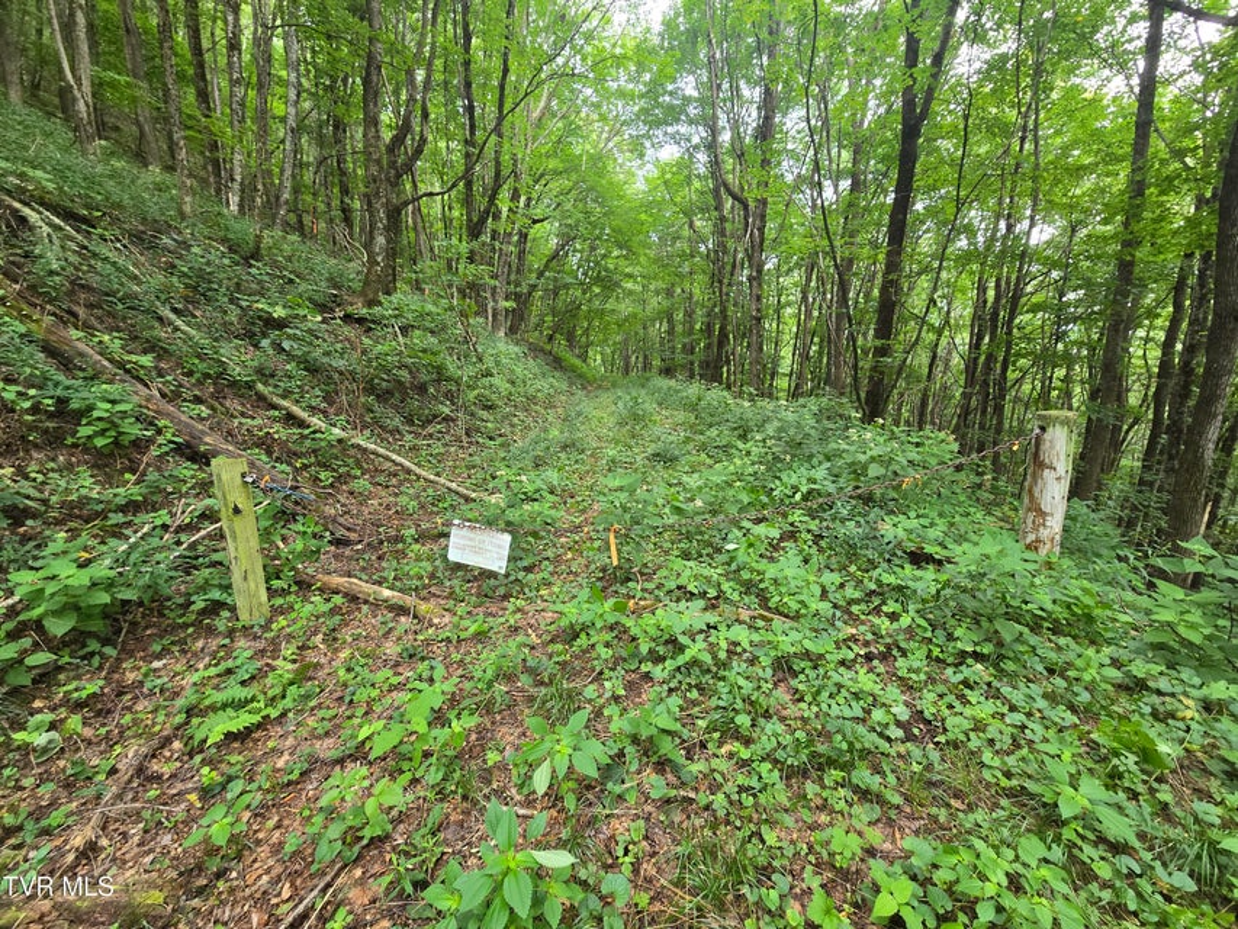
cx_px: 619
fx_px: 465
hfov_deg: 106.2
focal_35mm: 13
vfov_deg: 89.9
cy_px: 464
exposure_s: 1/60
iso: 160
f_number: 2.2
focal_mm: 2.2
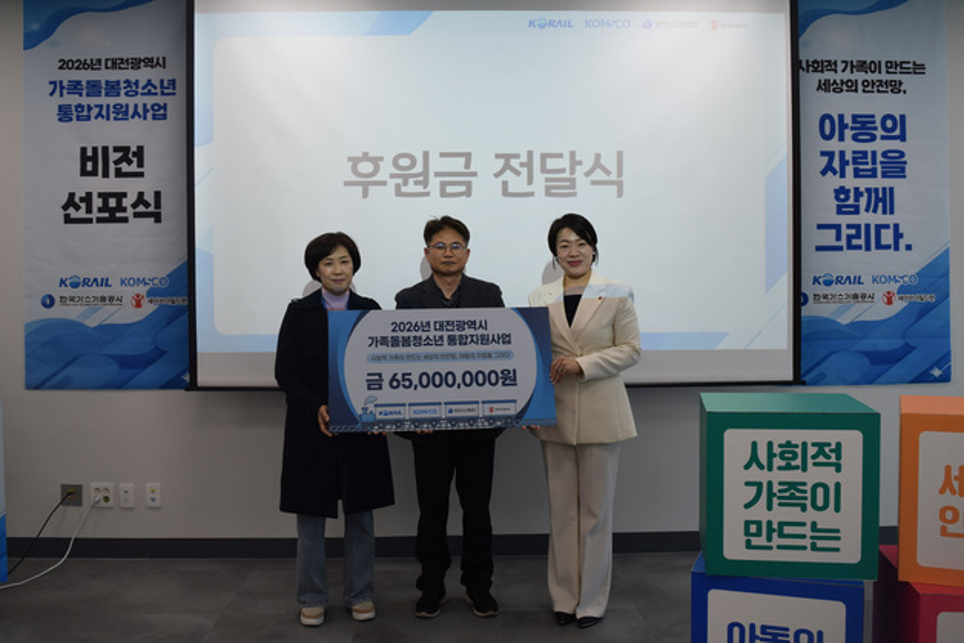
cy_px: 322
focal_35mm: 33
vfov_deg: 40.0
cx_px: 482
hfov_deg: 57.2
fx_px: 884
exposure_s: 1/160
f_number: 6.3
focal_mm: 22
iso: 400
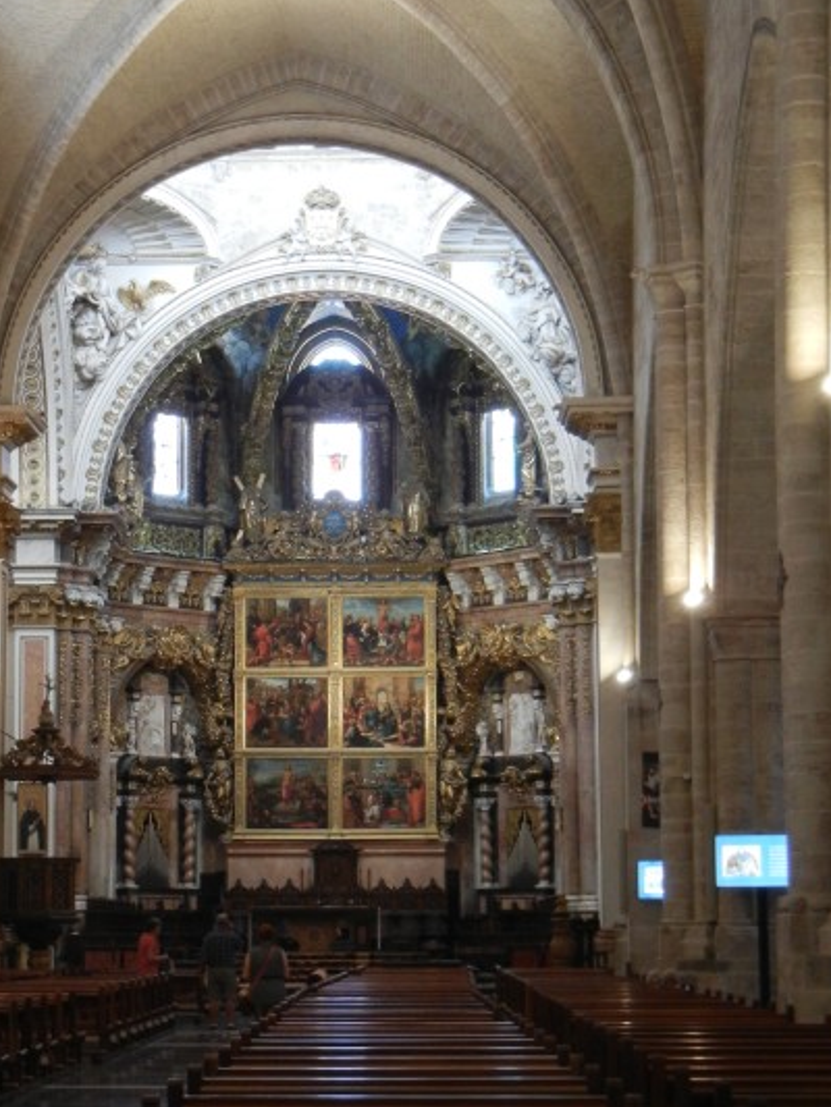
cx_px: 285
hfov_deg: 17.3
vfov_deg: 23.0
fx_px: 2720
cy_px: 611
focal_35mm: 85
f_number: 4
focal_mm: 10.6
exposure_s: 1/8.9
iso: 400
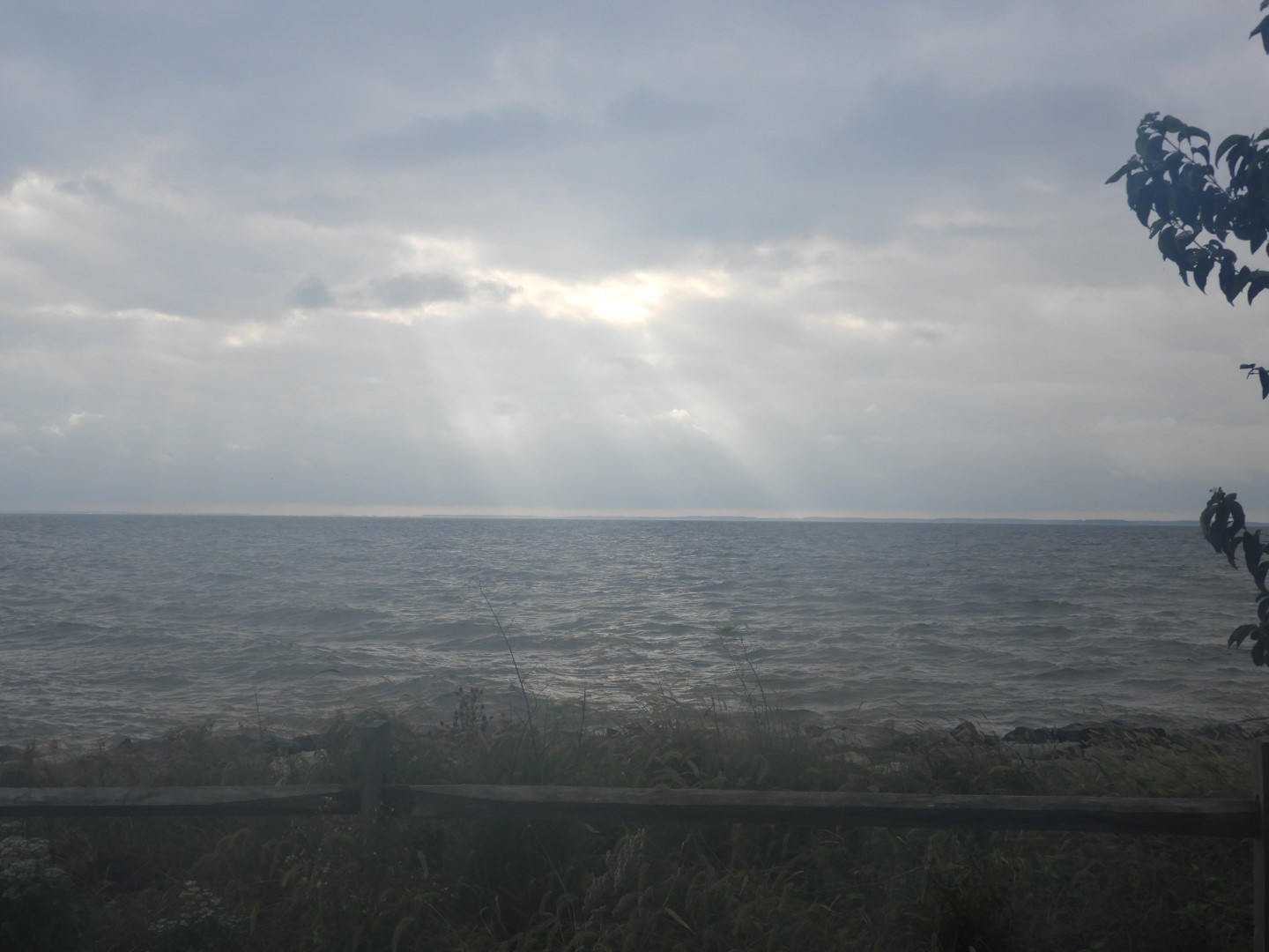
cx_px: 634
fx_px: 1466
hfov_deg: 46.8
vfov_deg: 36.0
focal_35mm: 40
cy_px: 476
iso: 100
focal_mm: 7.2
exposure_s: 1/800
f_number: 3.8
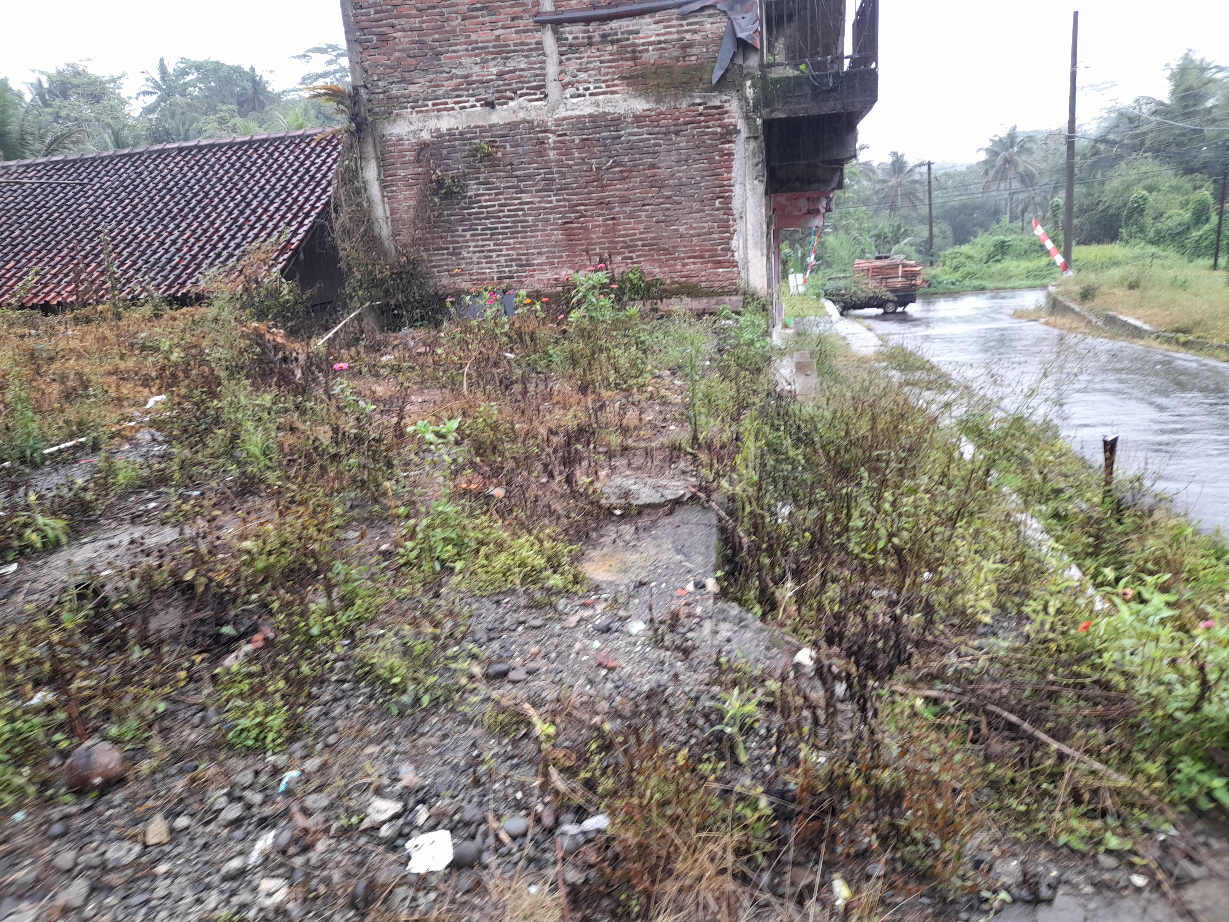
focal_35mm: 25
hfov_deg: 69.4
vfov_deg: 54.9
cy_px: 461
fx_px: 888
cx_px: 614
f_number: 2
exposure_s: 1/50
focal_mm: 4.6
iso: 40
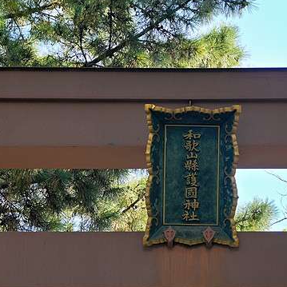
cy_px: 170
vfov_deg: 12.3
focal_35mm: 142
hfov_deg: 12.3
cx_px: 188
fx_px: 1332
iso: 100
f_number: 8
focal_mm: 50
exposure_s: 1/50
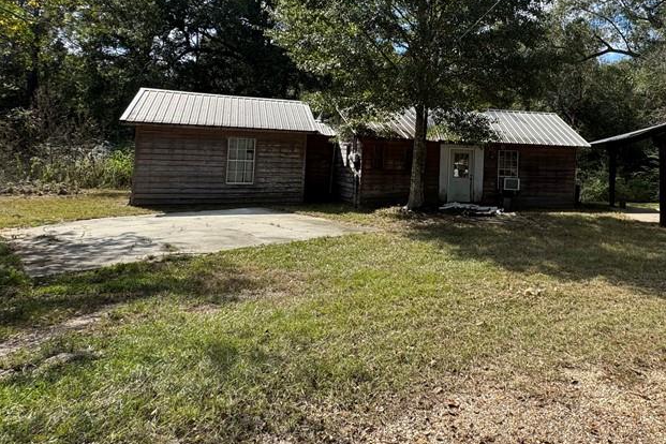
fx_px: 444
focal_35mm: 24
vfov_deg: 51.9
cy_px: 142
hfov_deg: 70.9
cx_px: 461
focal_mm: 2.22
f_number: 2.2
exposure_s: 1/693
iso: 50
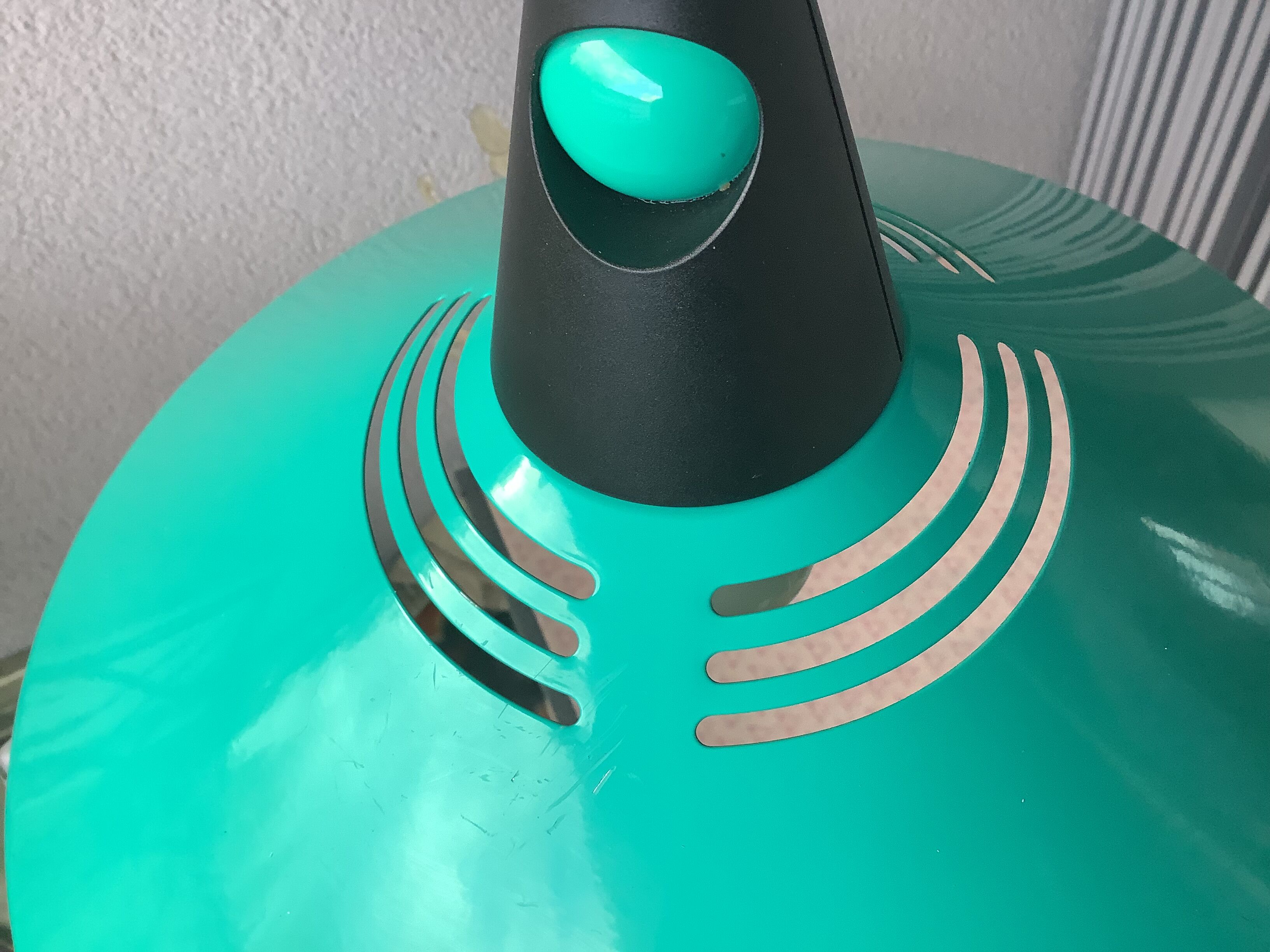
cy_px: 476
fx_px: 1137
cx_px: 635
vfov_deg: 45.4
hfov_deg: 58.4
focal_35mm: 31
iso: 80
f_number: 2.4
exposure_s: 1/120
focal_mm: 3.3
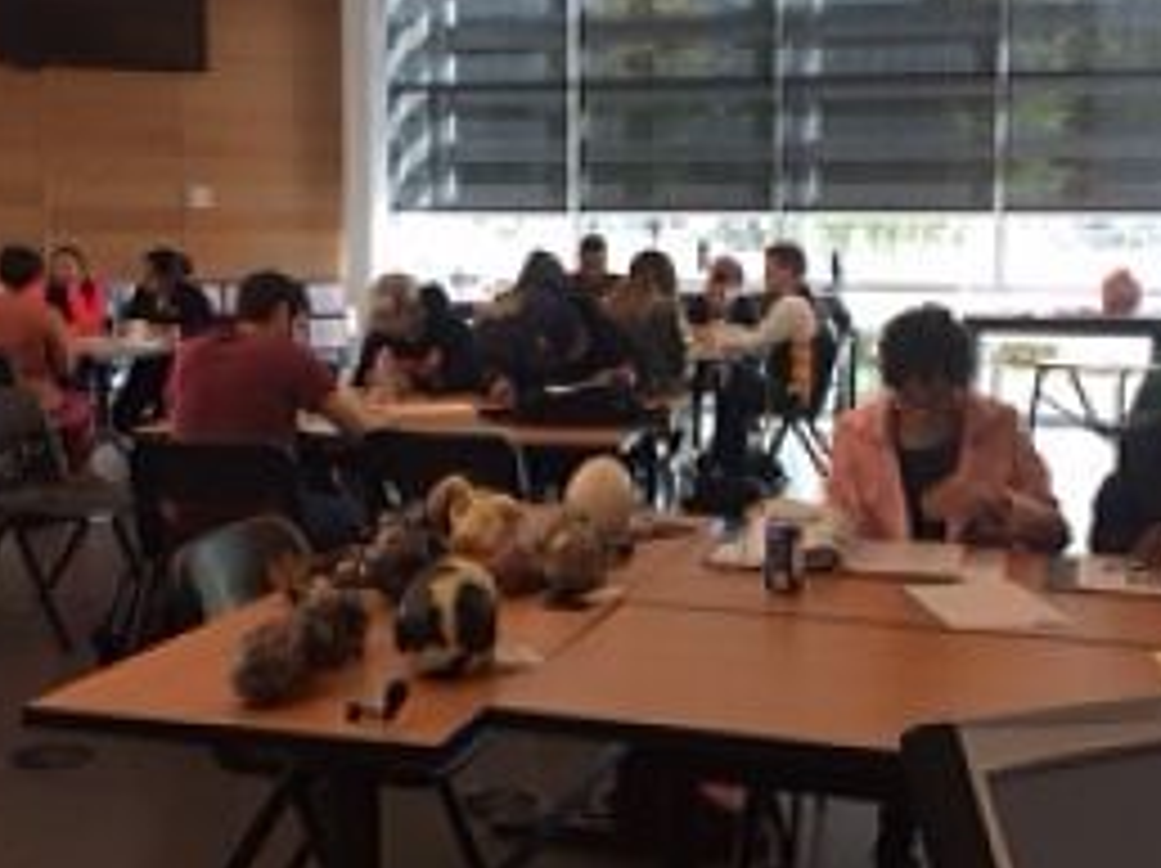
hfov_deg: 42.0
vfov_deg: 32.1
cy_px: 364
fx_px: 1508
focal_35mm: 45
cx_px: 652
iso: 50
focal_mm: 4.15
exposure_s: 1/30
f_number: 2.2
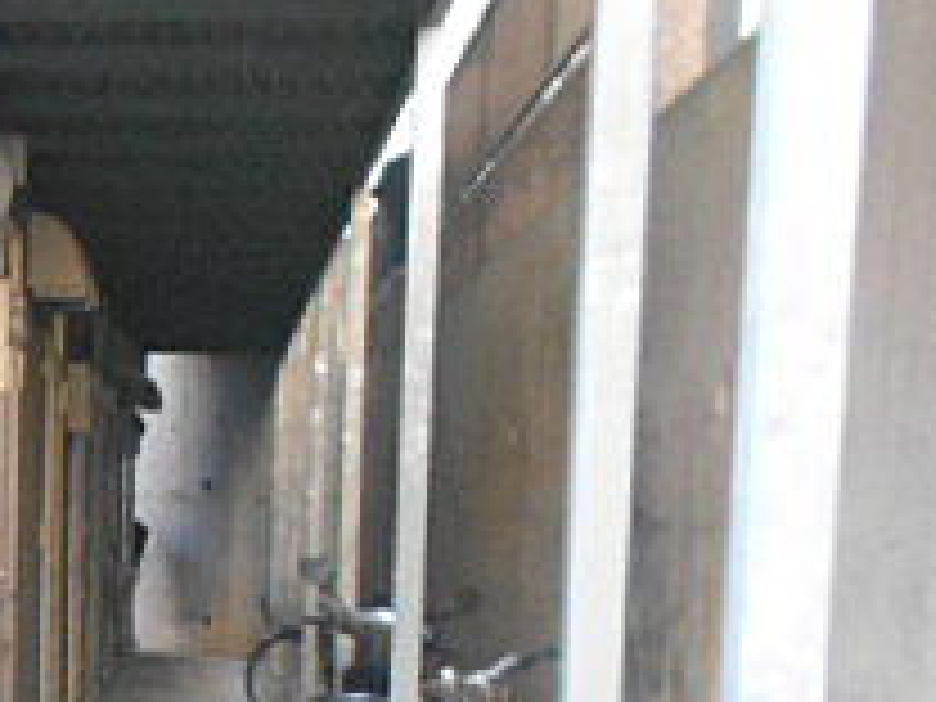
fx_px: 2163
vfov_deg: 17.5
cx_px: -112
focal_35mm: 80
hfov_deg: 22.9
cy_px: 850
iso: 800
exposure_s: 1/80
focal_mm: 4.6
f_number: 3.2
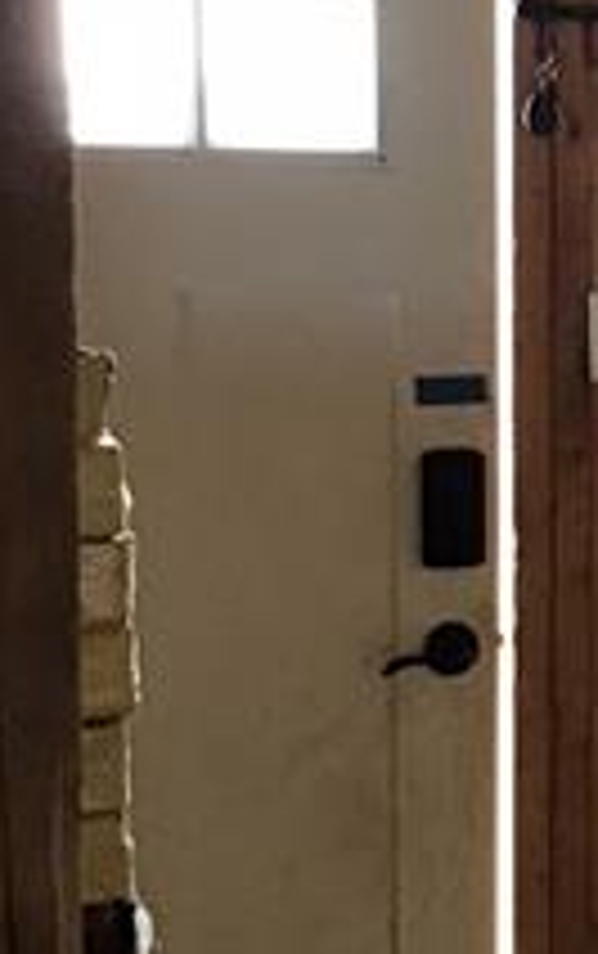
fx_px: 3095
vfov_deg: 17.5
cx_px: 1250
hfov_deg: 10.1
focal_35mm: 119
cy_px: 418
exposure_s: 1/30
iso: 80
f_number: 2.4
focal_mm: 3.3
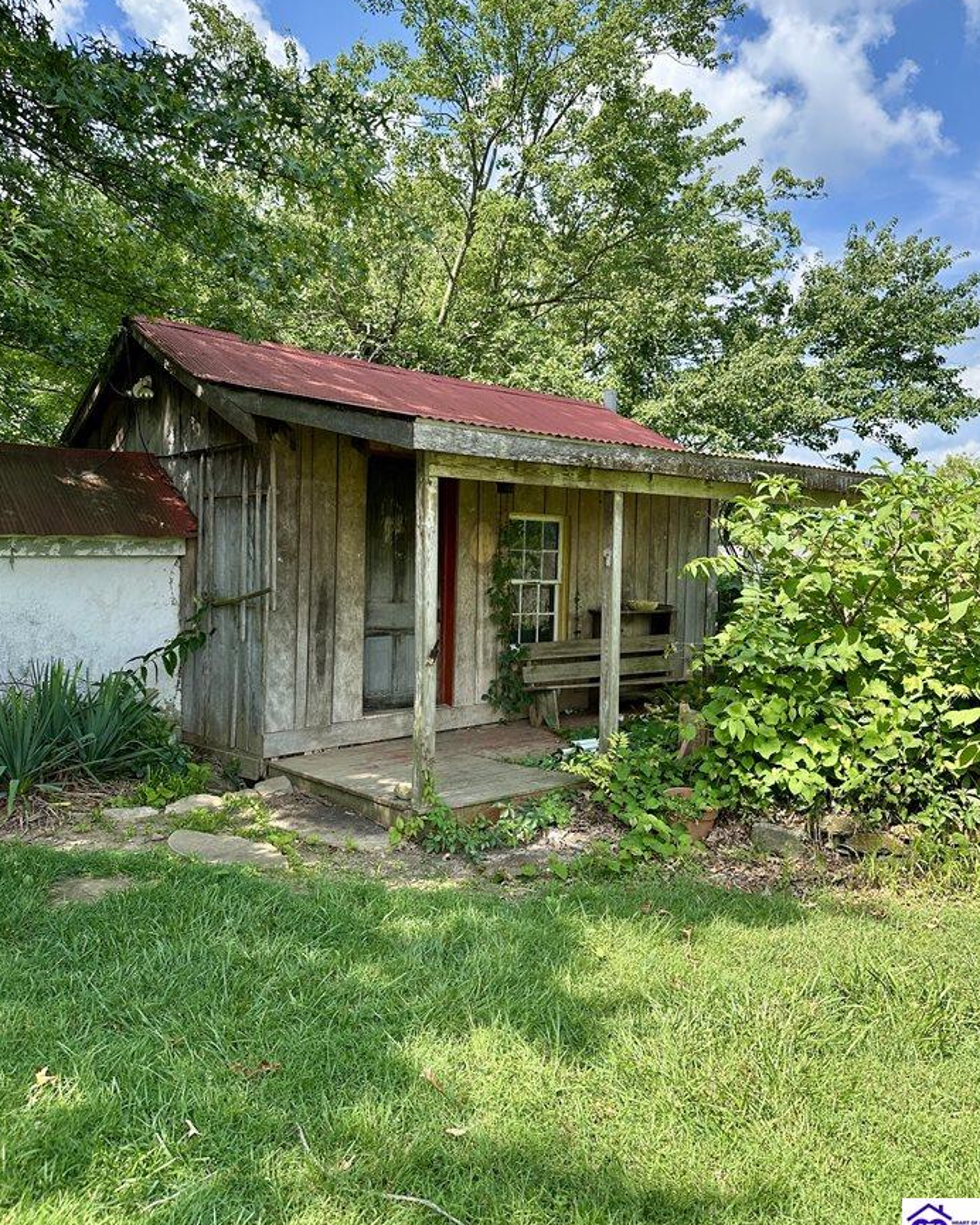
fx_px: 943
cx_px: 506
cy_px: 575
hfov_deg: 54.9
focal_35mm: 26
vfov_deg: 66.0
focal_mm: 6.86
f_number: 1.78
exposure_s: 1/1304
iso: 80
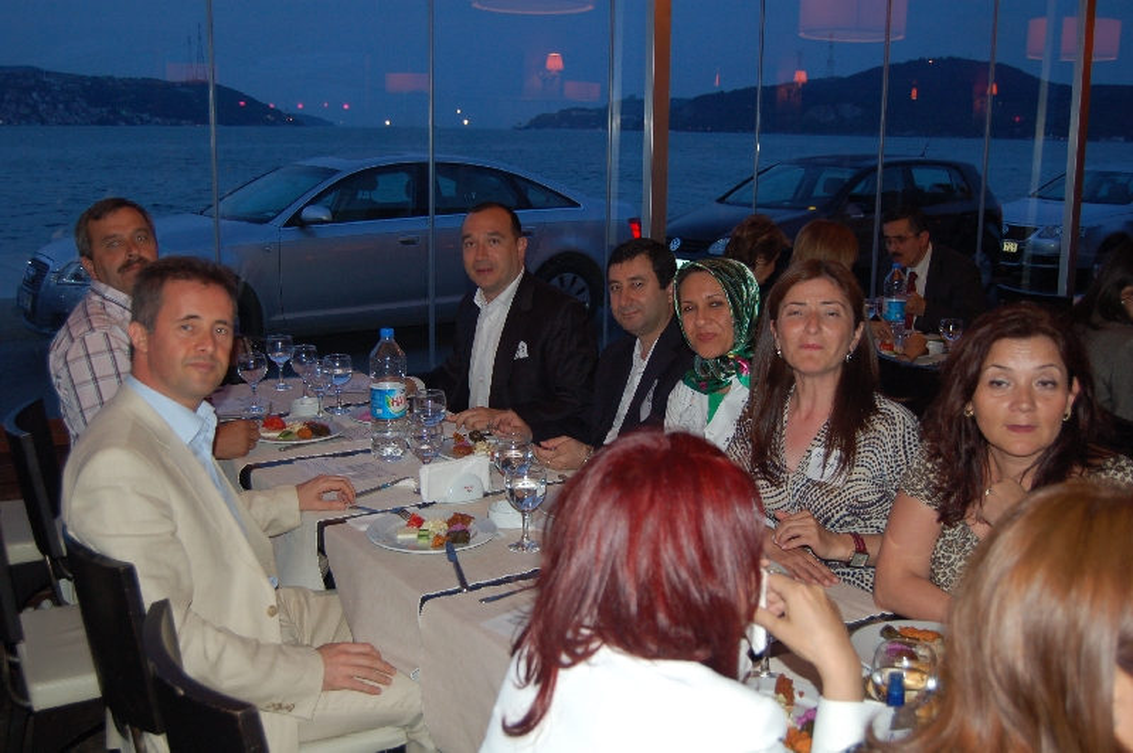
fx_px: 1226
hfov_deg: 49.6
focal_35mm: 39
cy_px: 376
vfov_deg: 34.2
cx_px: 566
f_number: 4
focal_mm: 26
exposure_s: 1/60
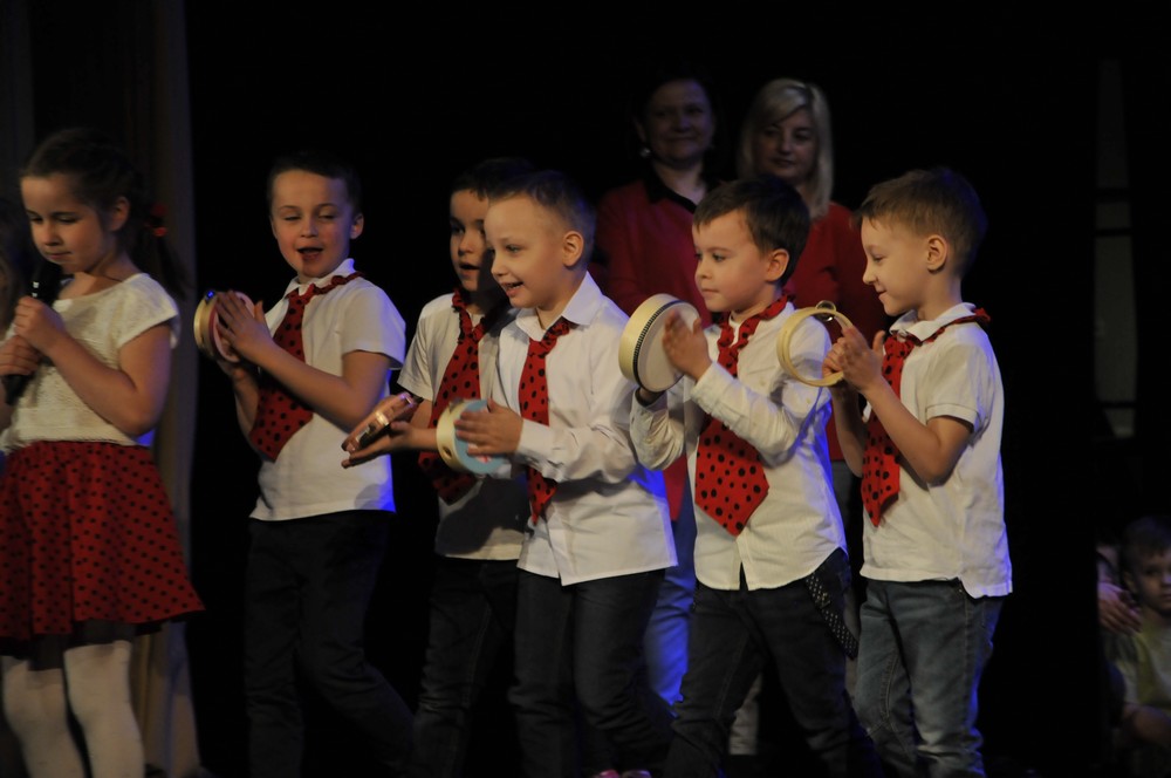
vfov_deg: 8.7
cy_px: 389
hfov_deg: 13.1
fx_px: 5116
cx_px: 586
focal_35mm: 158
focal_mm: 105
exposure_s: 1/80
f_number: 5.6
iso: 1000
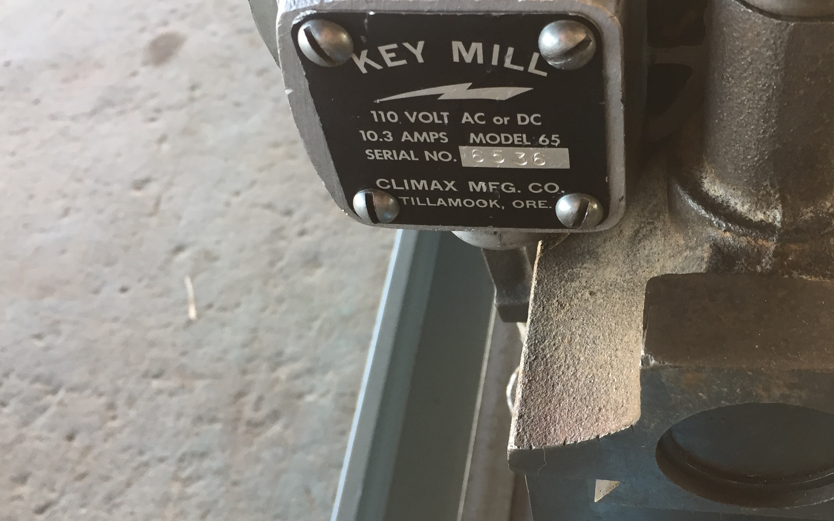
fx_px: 1000
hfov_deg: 44.7
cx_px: 544
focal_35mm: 44
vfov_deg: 29.2
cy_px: 273
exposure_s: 1/40
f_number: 2.2
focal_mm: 4.15
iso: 32
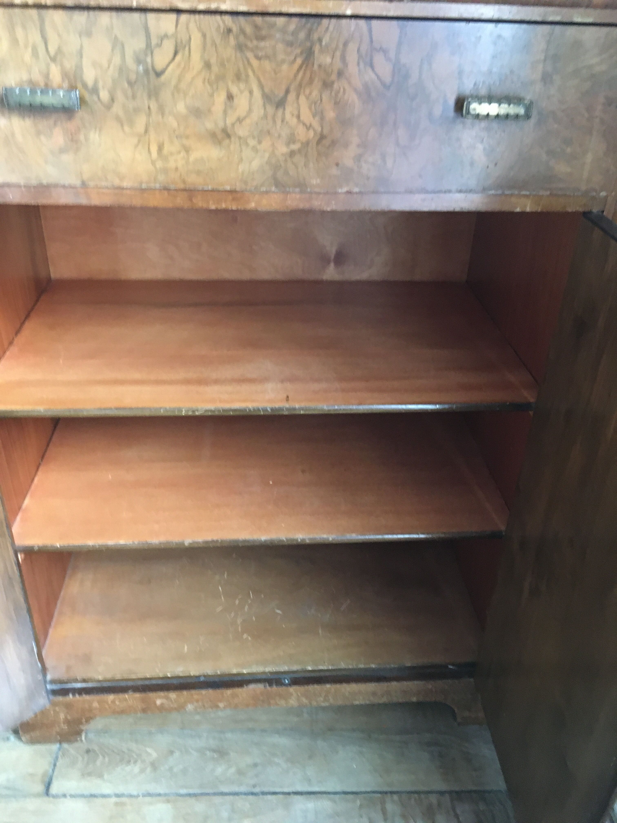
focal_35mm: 29
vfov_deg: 61.7
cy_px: 412
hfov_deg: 48.2
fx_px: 689
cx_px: 308
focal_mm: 4.15
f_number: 2.2
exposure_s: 1/17
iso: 400
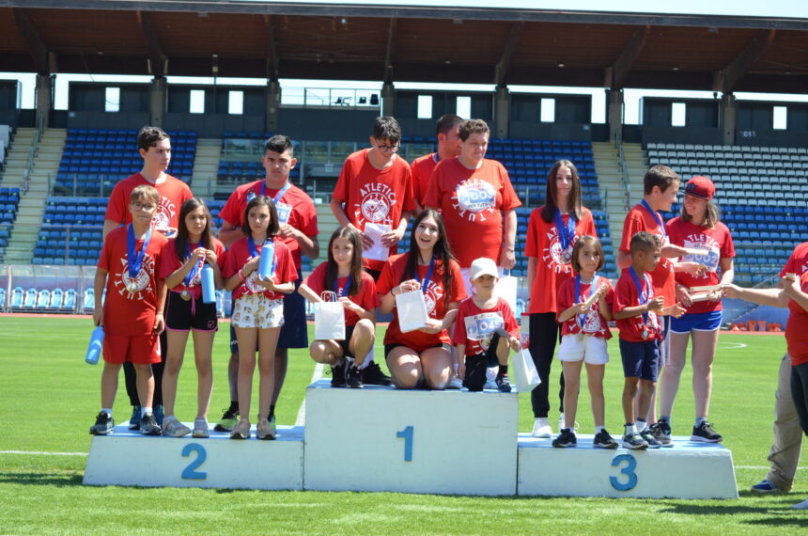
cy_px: 268
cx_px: 404
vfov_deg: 14.6
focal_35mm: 93
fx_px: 2083
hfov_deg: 21.9
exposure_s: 1/250
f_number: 8
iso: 180
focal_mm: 62
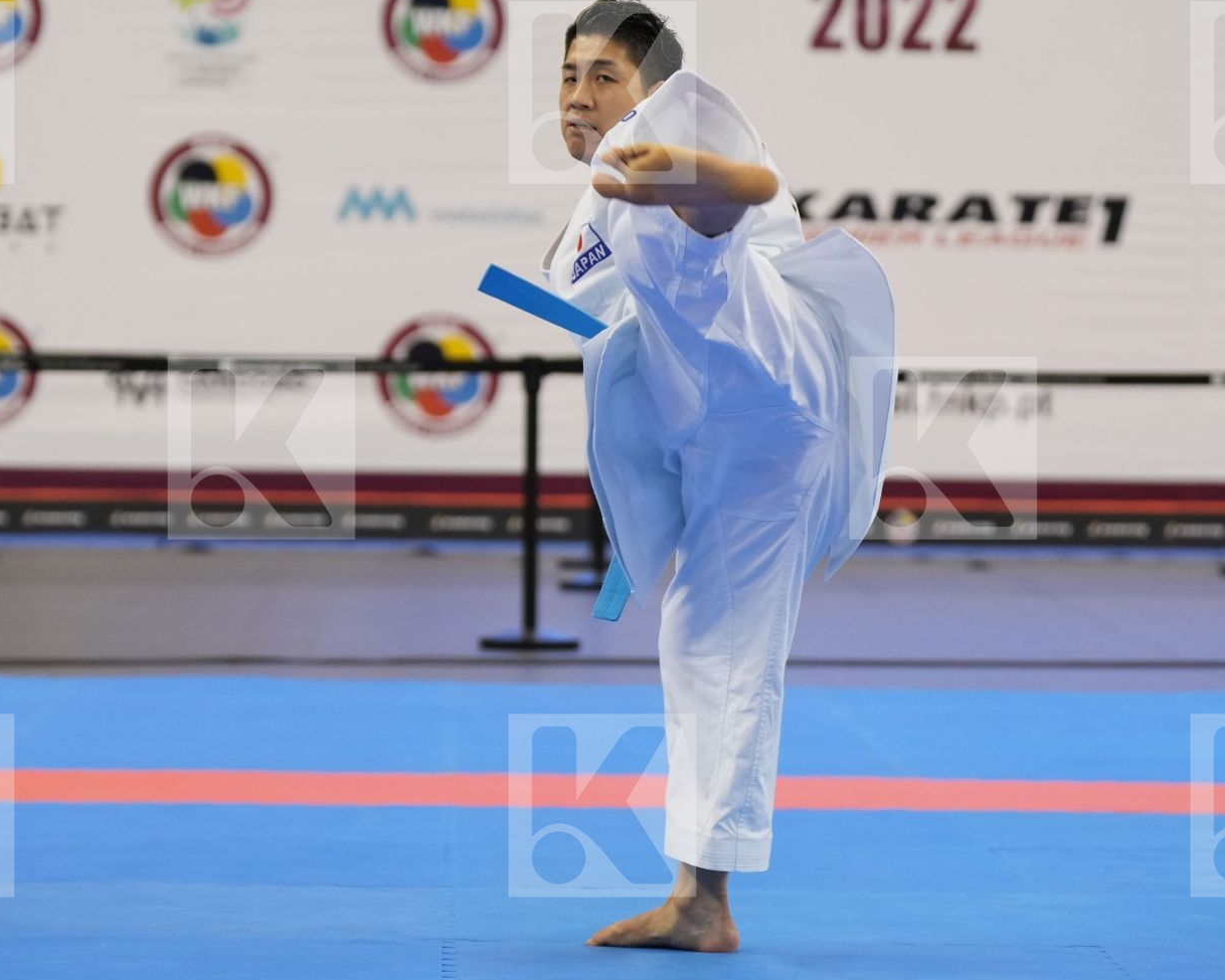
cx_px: 602
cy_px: 448
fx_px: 6636
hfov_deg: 10.5
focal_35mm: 183
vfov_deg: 8.5
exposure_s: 1/500
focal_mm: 88
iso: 1250
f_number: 2.8
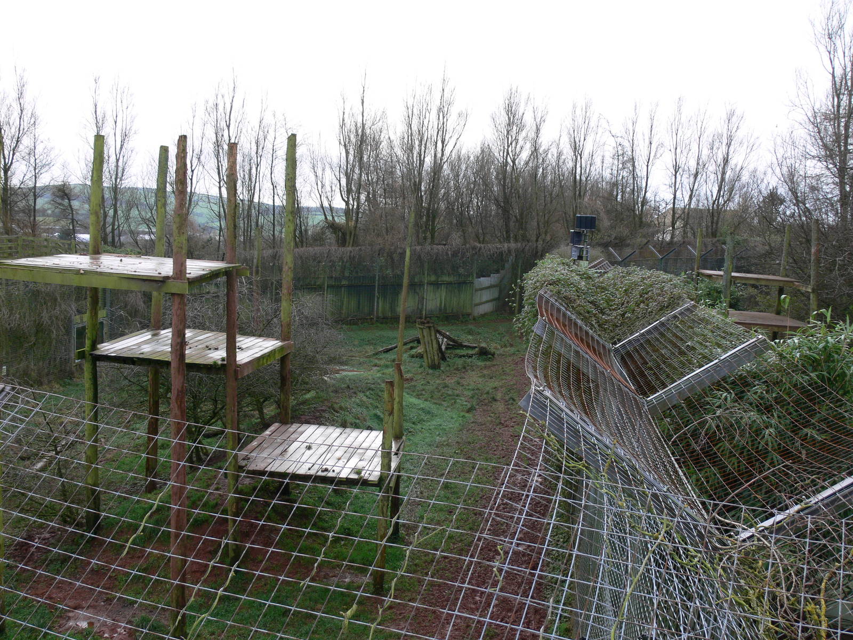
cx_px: 426
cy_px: 320
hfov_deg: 52.6
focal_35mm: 35
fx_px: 862
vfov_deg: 40.7
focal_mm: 7.4
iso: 80
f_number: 4
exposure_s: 1/100
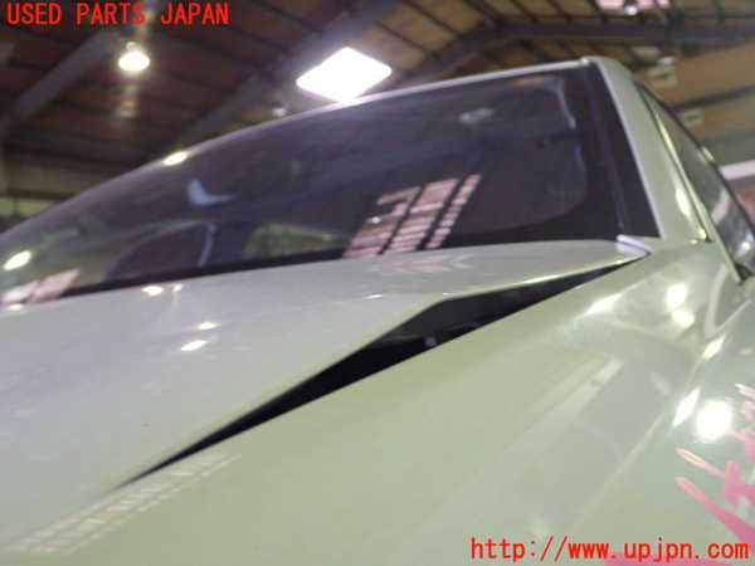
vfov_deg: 37.7
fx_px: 829
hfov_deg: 49.0
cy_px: 283
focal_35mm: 38
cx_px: 378
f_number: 2.7
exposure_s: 1/40
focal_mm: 6.83
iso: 640
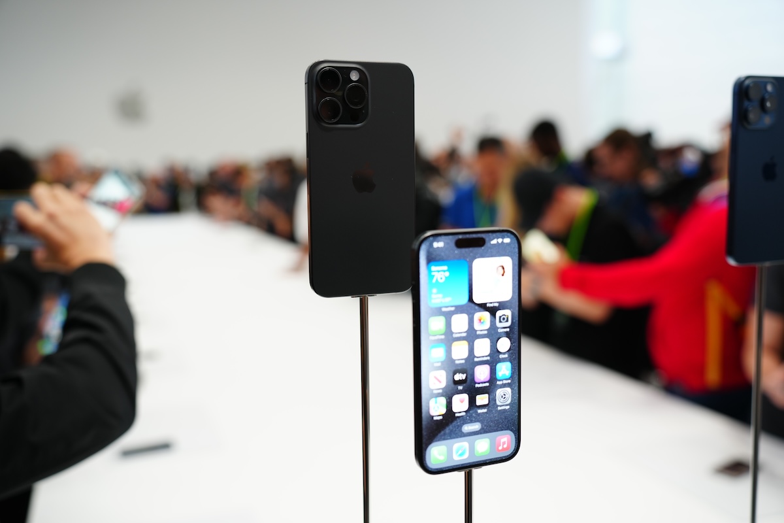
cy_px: 262
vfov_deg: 37.9
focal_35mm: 35
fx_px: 762
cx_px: 392
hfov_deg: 54.4
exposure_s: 1/100
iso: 320
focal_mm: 35
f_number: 2.8
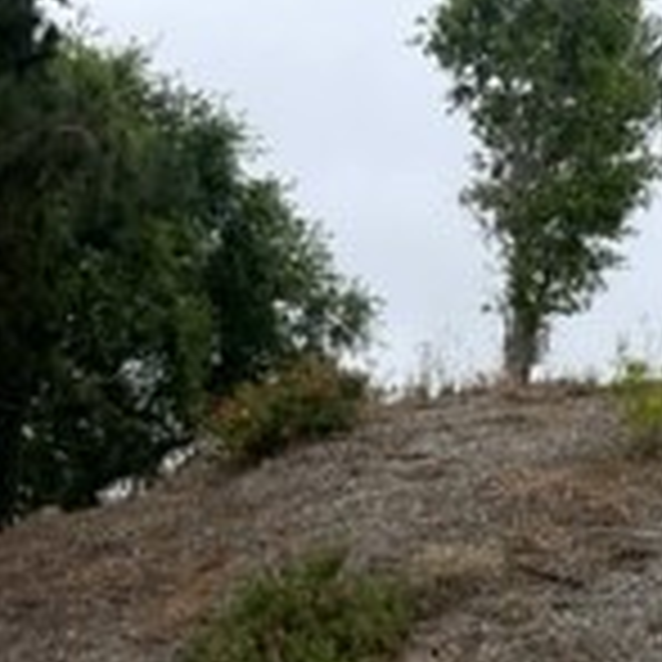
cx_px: 212
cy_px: 1031
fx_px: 2164
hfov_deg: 17.3
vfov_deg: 15.8
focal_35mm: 100
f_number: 1.6
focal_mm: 5.1
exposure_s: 1/2786
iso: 32
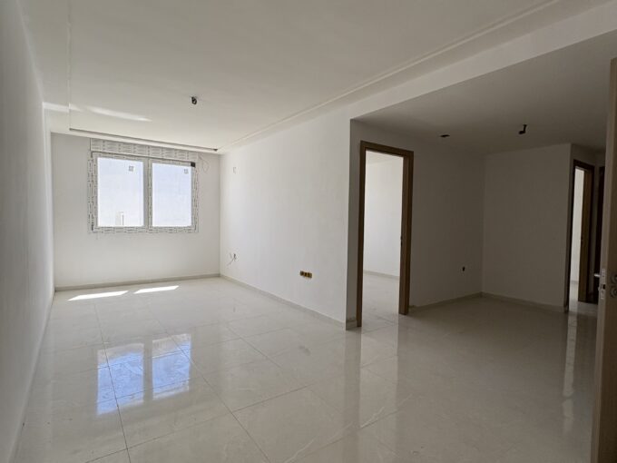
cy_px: 232
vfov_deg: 85.7
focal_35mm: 14
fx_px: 250
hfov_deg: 102.1
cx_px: 308
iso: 50
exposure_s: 1/331
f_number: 2.2
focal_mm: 2.22
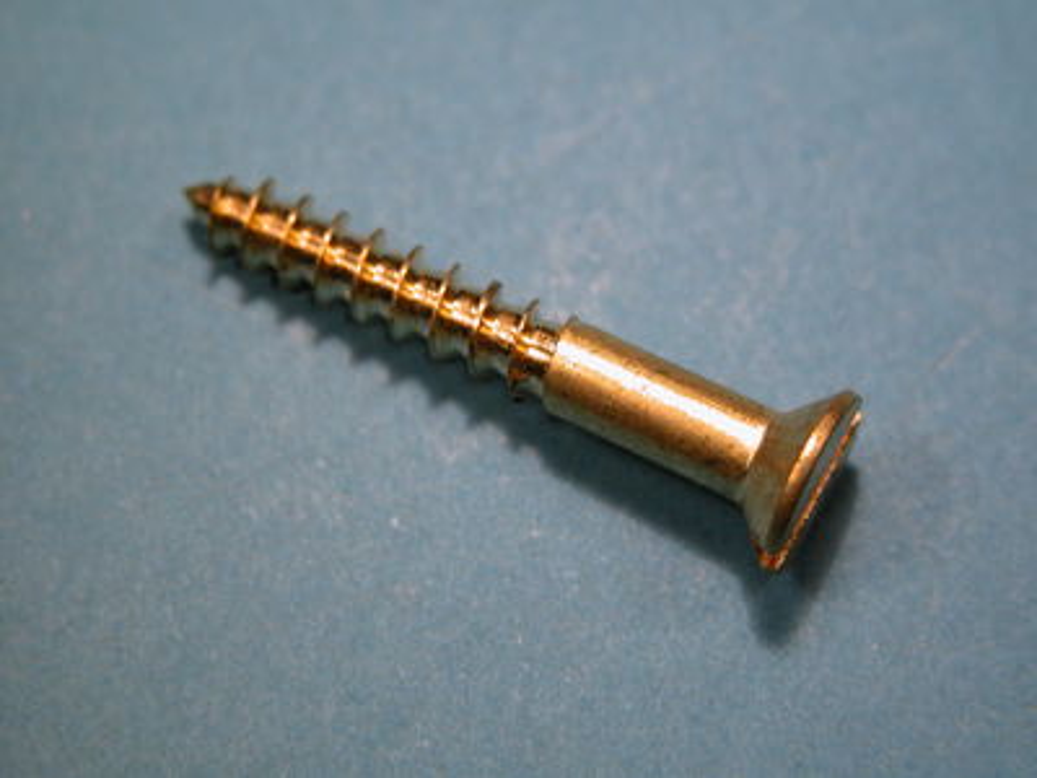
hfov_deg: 18.4
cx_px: 518
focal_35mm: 107
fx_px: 3205
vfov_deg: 13.8
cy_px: 389
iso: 100
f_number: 3.7
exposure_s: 1/128
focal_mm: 27.3
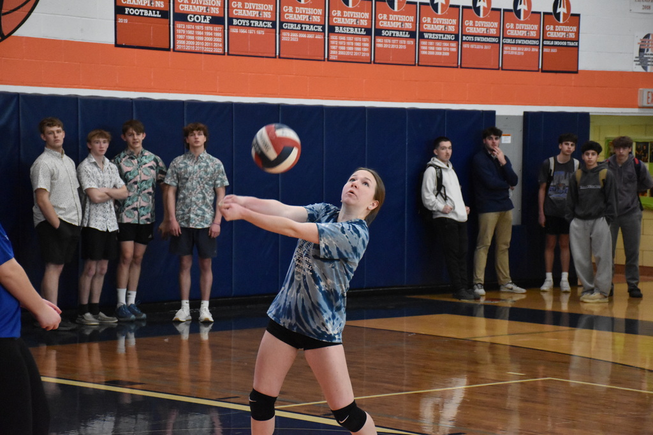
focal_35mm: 99
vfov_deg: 13.8
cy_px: 218
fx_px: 1796
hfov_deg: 20.6
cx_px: 326
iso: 6400
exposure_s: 1/640
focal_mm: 66
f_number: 5
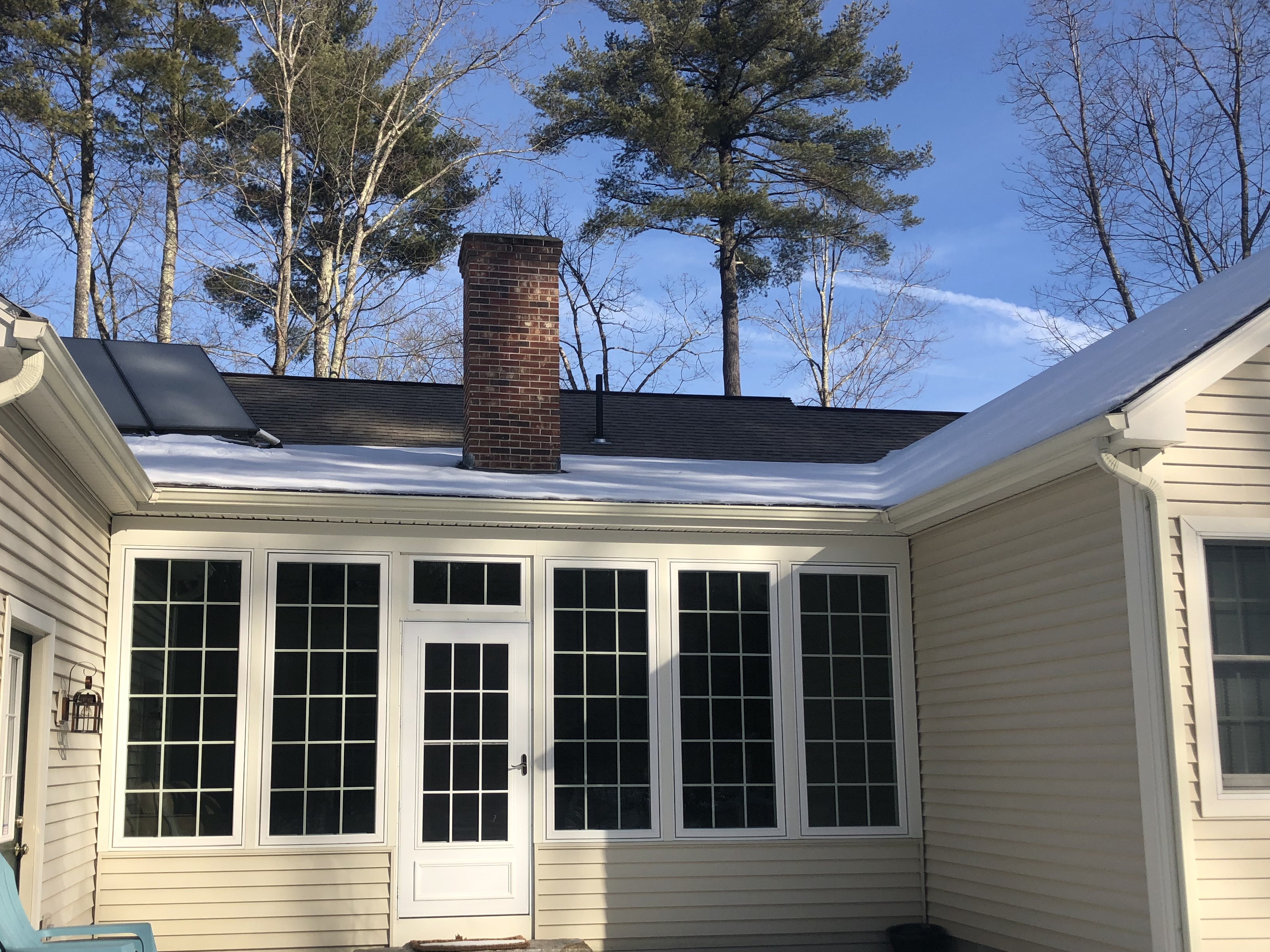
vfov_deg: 40.5
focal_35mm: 35
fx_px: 1284
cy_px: 582
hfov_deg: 52.6
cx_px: 582
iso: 20
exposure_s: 1/1715
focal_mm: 3.99
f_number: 1.8
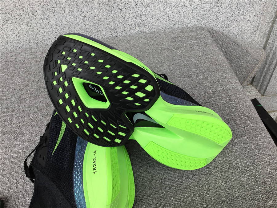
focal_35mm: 31
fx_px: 248
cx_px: 138
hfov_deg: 58.4
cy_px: 104
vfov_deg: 45.4
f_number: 2.4
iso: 25
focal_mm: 3.3
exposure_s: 1/151
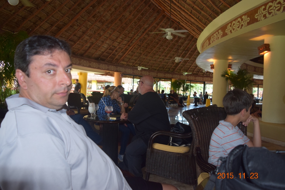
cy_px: 95
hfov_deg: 67.4
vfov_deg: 47.9
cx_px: 142
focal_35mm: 27
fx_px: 214
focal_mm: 18
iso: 800
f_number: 4
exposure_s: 1/60
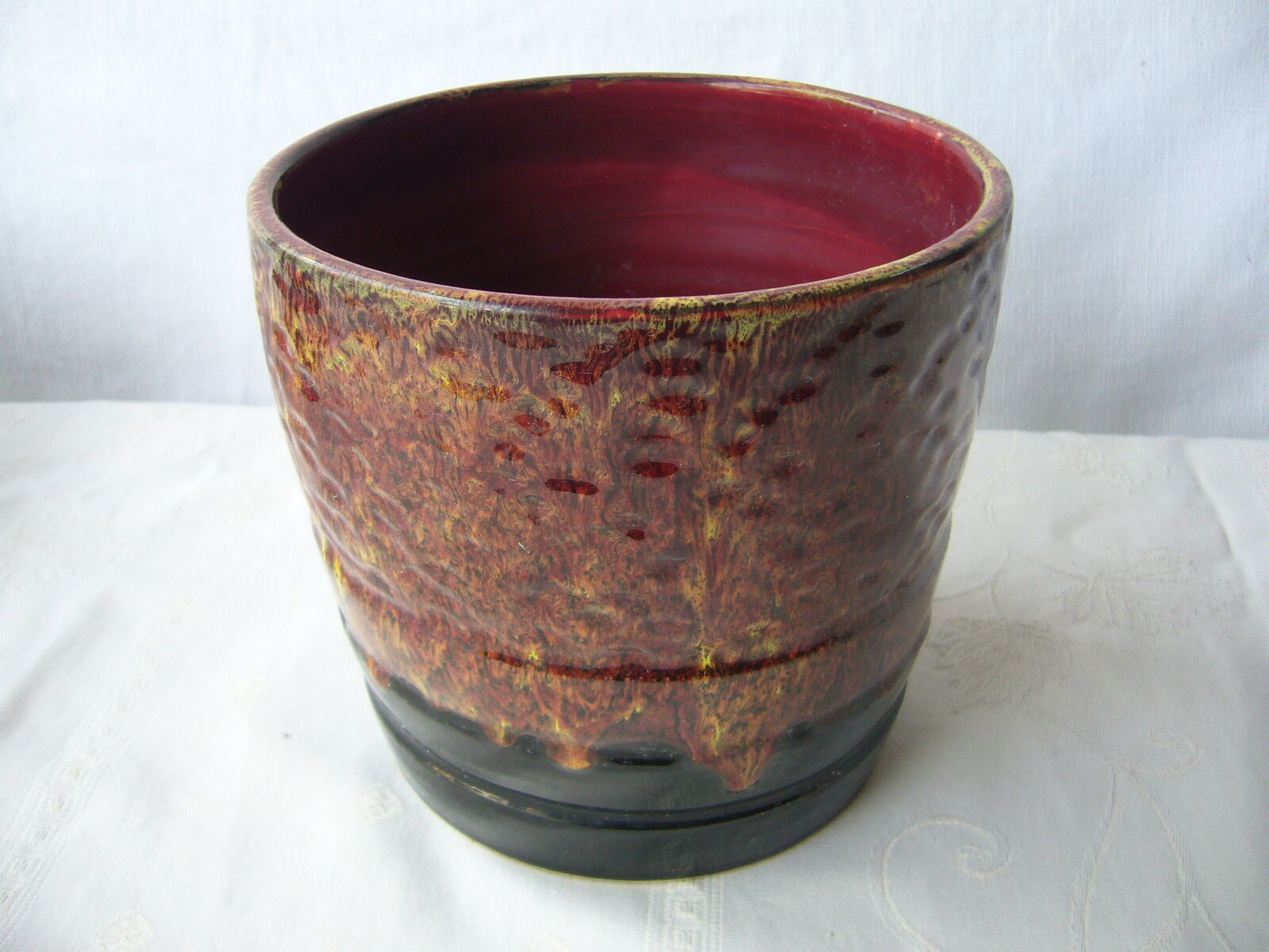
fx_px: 1283
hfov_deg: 52.6
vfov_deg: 40.7
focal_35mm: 35
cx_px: 634
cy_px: 476
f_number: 2.8
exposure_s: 1/50
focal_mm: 5.8
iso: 80
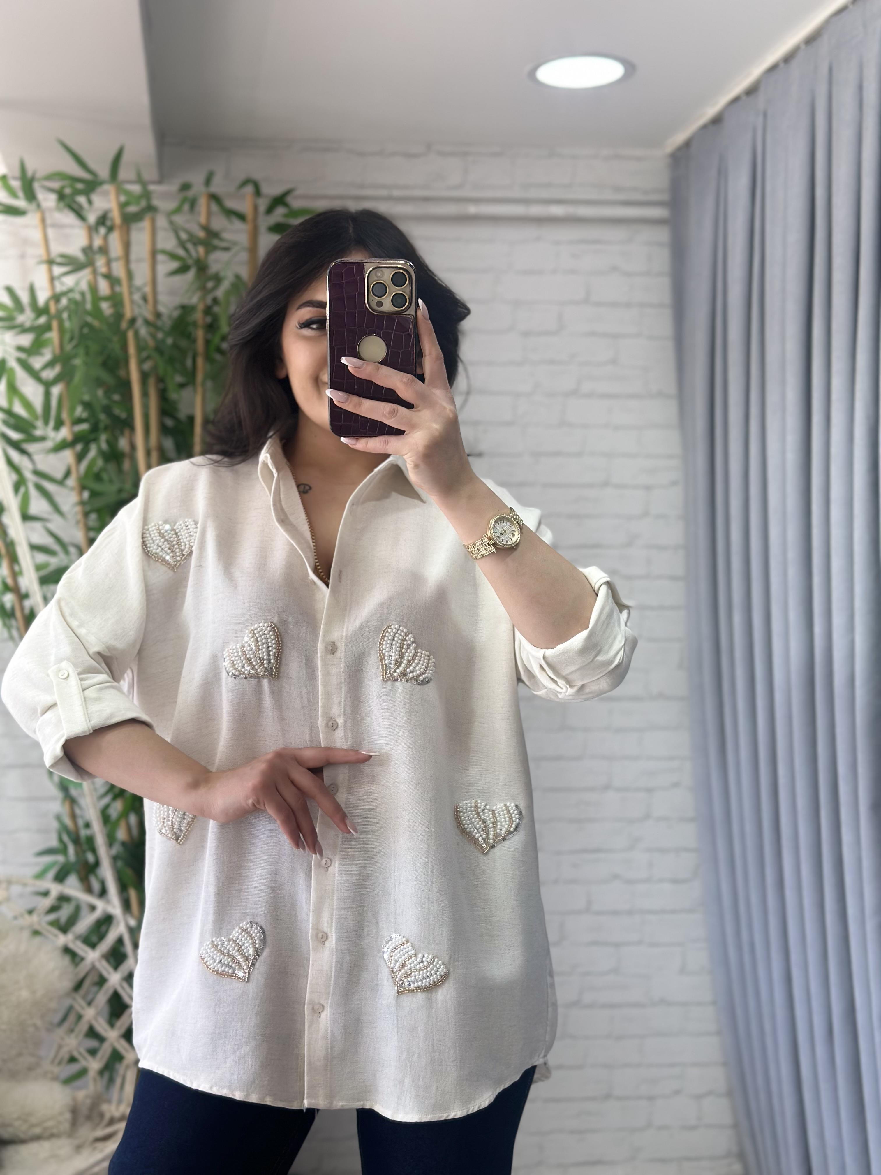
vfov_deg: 39.7
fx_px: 1629
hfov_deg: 30.3
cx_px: 440
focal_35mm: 48
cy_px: 588
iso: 80
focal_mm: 6.86
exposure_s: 1/256
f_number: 1.78
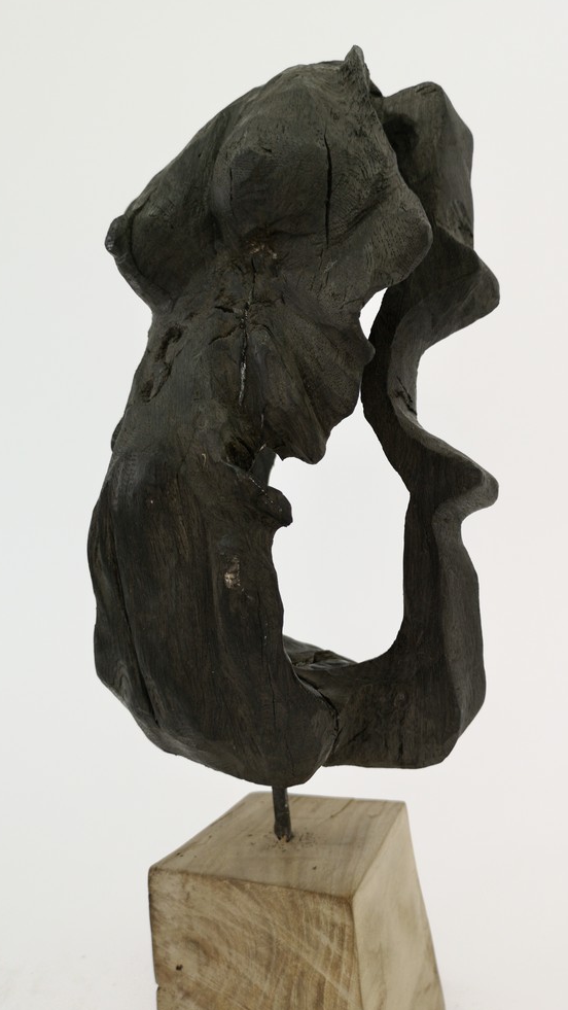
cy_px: 500
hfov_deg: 38.8
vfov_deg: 64.3
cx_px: 339
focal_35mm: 30
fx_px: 803
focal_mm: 3.95
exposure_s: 1/50
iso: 50
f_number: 1.8
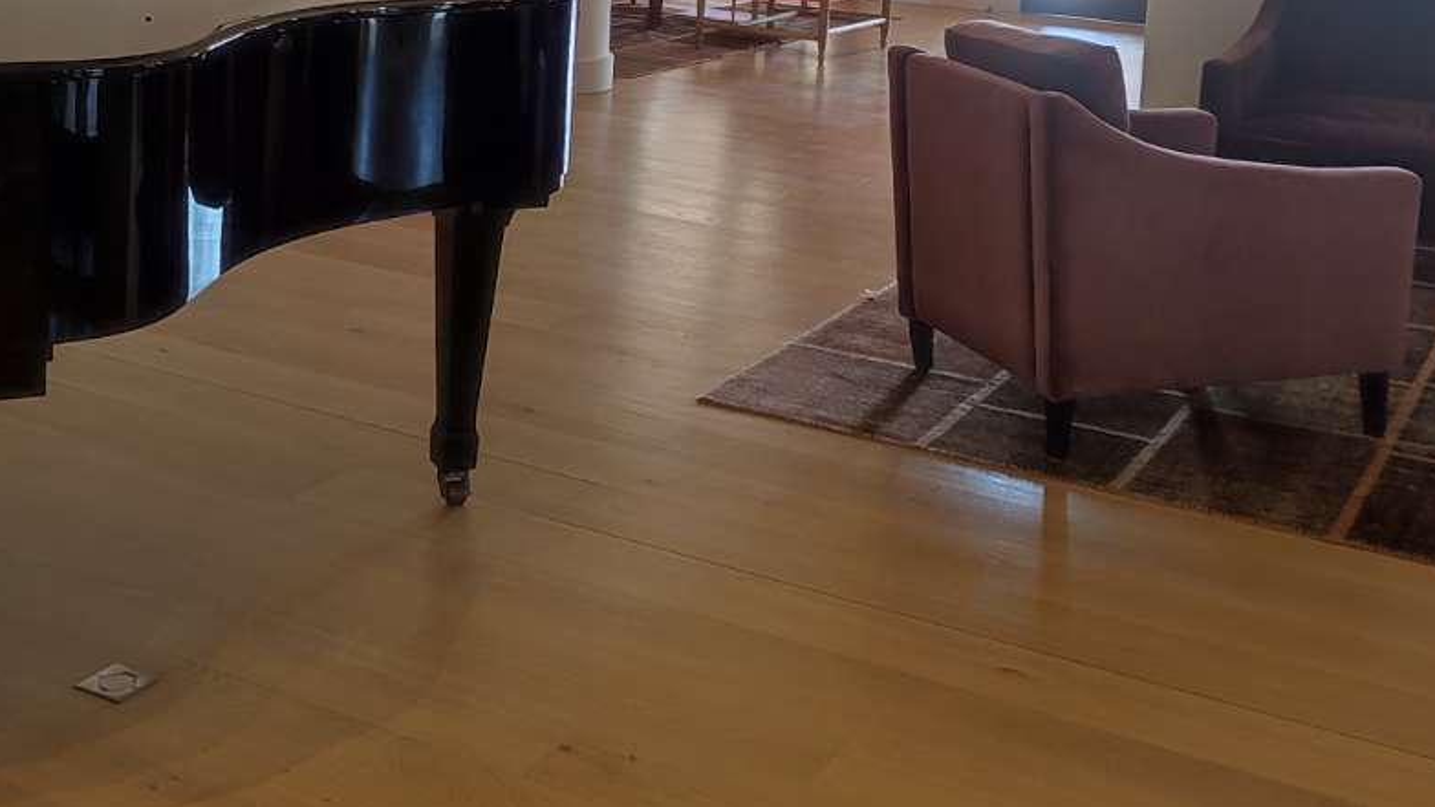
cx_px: 575
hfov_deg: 41.1
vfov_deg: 23.0
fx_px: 1903
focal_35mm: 50
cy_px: 1
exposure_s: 1/33
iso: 362
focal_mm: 5.89
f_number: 1.89
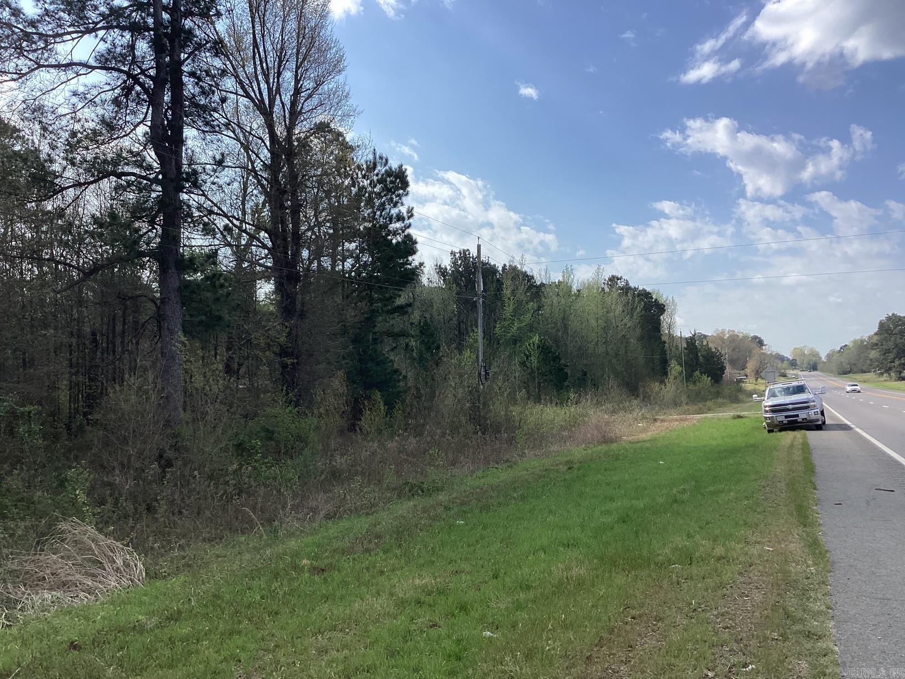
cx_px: 452
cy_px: 340
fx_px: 810
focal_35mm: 31
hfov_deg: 58.4
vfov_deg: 45.4
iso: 25
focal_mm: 3.3
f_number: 2.4
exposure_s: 1/1359
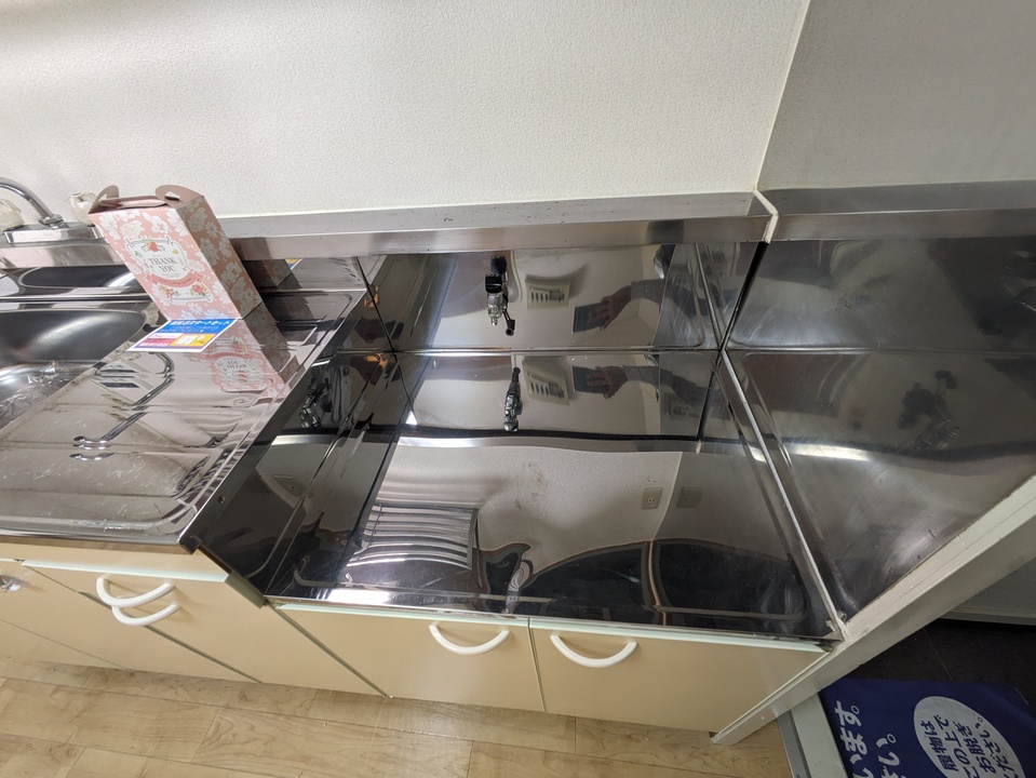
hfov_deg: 102.0
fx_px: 419
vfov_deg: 85.7
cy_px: 389
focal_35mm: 14
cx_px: 518
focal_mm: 1.83
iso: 153
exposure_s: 1/40
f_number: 2.2
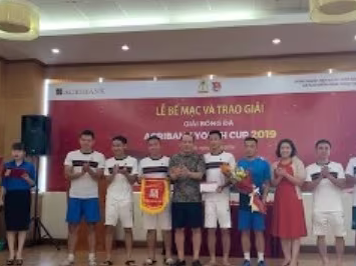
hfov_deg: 42.9
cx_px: 198
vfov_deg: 32.7
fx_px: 452
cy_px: 171
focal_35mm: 44
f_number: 1.8
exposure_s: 1/50
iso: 80
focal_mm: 4.25
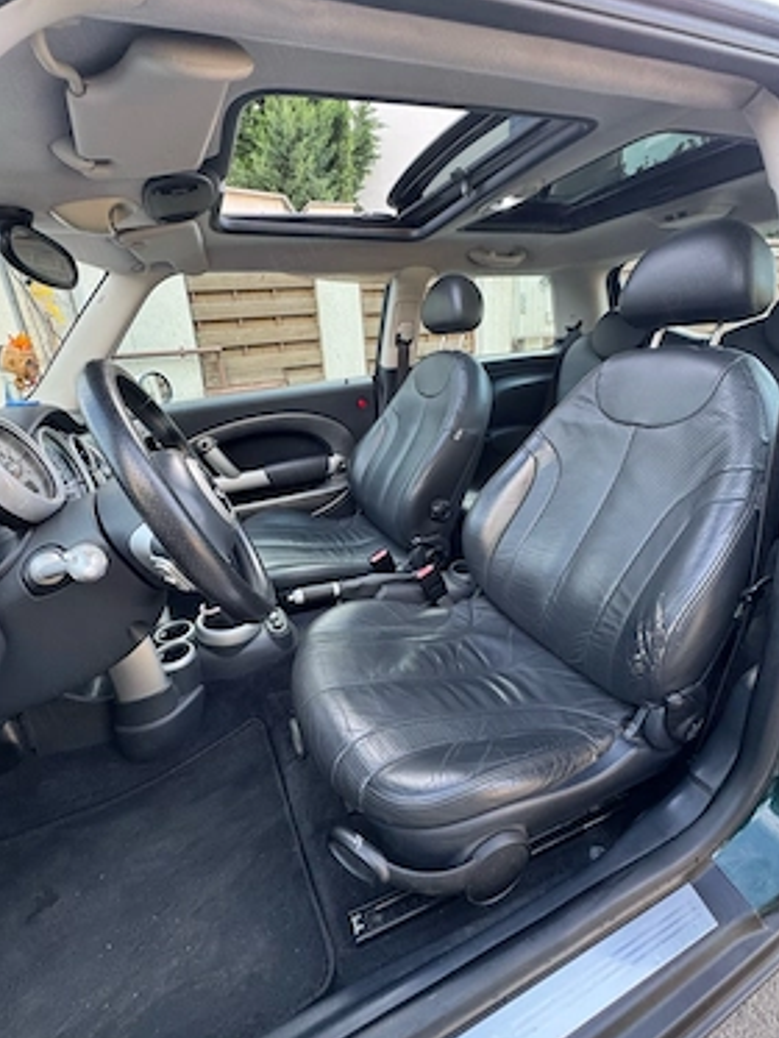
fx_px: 450
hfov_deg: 81.7
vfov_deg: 98.1
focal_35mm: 15
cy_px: 495
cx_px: 370
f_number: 2.2
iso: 125
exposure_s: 1/99
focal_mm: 2.22
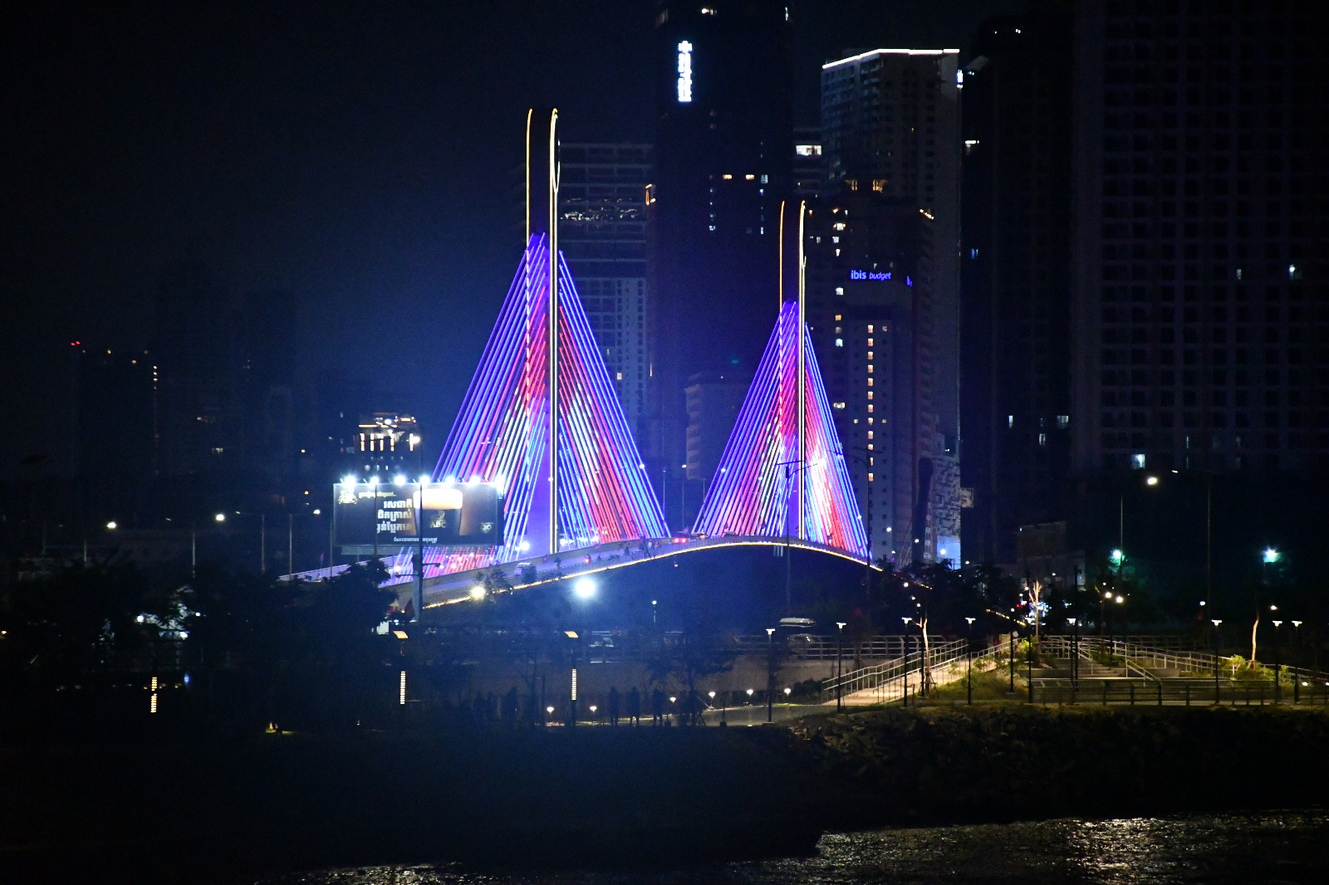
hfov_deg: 9.8
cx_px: 664
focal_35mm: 210
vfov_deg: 6.5
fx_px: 7750
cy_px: 442
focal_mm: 140
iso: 12800
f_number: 5.6
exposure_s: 1/125
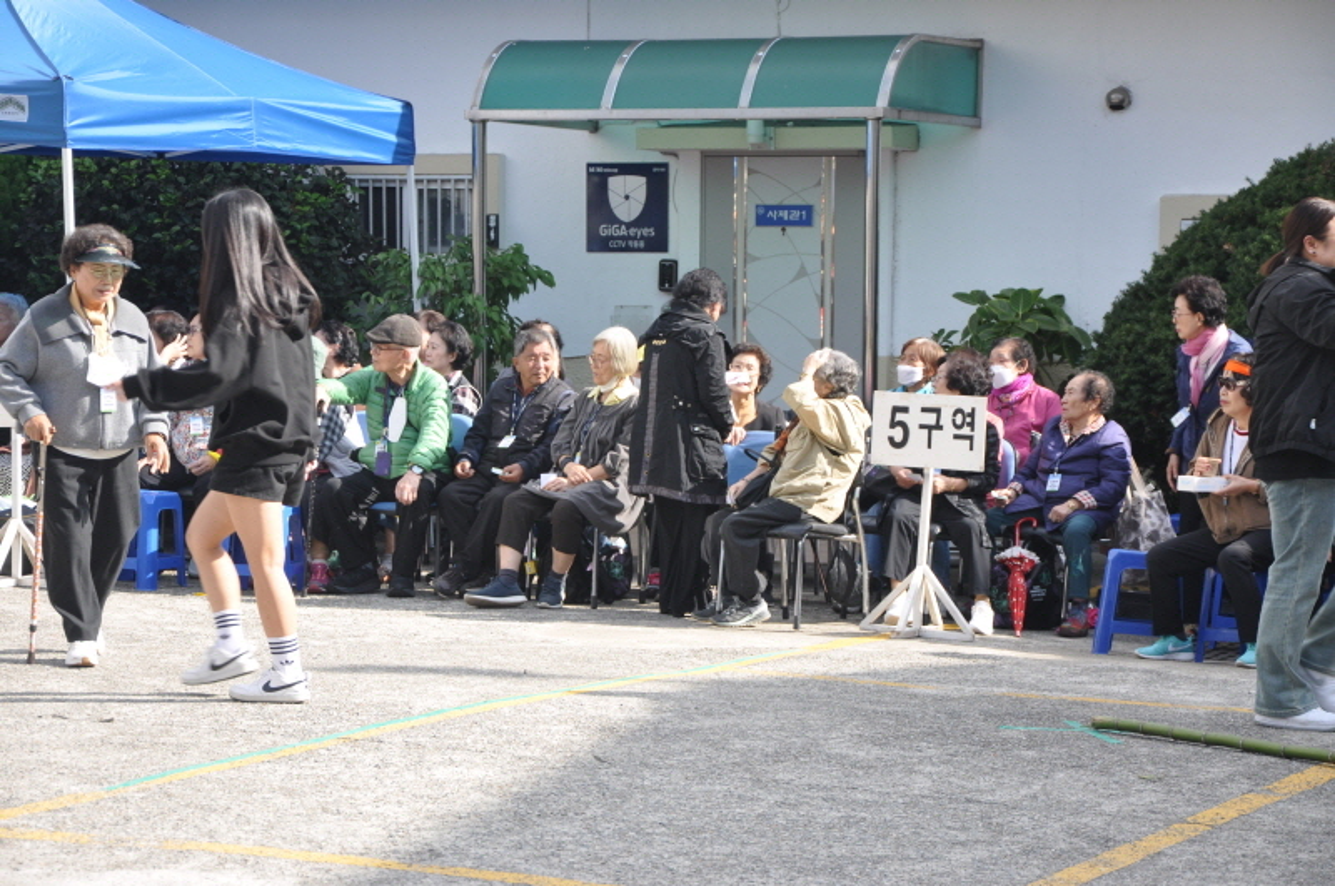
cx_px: 668
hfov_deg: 19.5
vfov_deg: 13.0
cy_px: 443
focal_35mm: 105
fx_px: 3888
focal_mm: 70
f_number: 7.1
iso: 200
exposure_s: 1/200
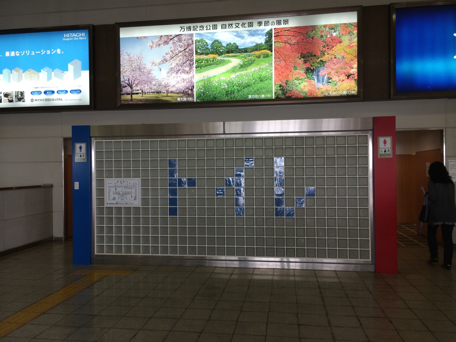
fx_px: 395
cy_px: 171
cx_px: 228
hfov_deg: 60.0
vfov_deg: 46.8
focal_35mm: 30
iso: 50
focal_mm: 4.12
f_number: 2.2
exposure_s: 1/60
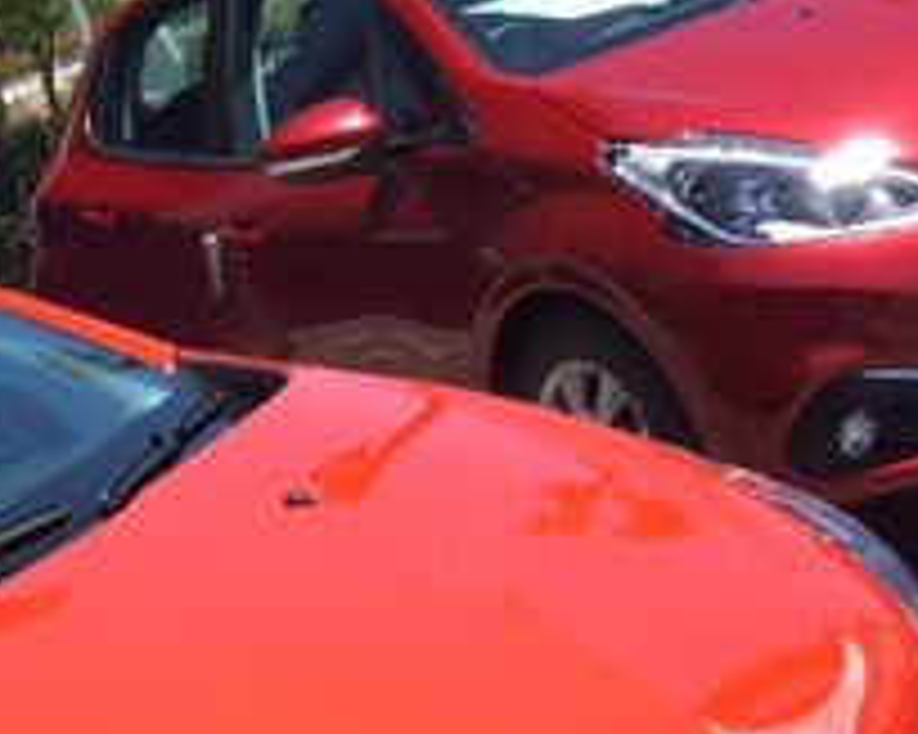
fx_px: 2417
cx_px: -144
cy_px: 1076
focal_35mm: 89
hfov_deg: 20.3
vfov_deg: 15.9
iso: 25
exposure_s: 1/725
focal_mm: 4.15
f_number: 2.2
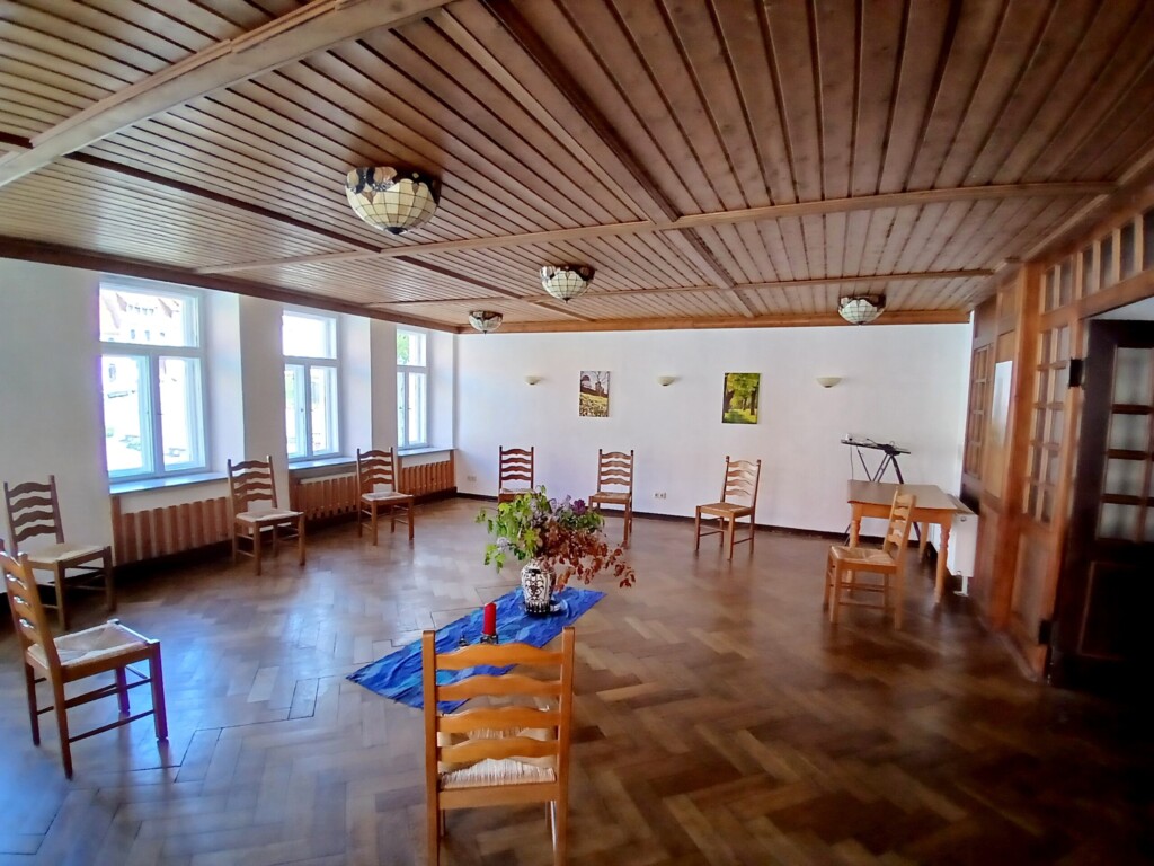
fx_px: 567
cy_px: 433
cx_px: 577
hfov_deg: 91.0
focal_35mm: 17
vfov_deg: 74.7
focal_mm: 1.4
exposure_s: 1/33
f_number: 2.2
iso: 80
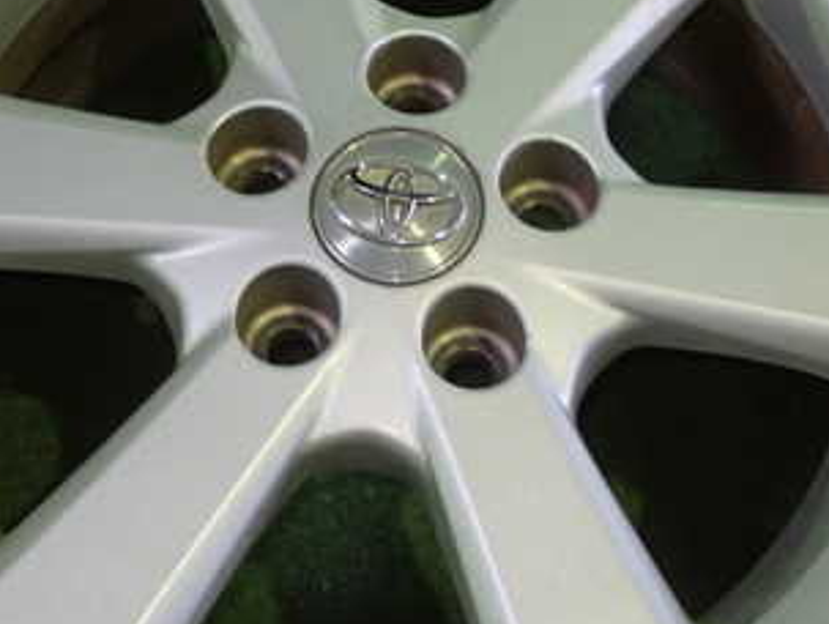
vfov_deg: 17.0
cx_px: 468
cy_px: 287
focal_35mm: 87
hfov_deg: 22.5
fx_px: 2086
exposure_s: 1/30
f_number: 2.9
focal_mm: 7.84
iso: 800
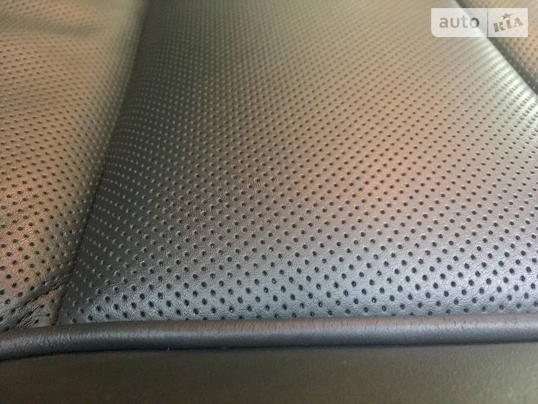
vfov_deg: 48.2
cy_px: 202
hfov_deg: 61.7
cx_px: 269
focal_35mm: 29
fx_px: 451
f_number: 2.2
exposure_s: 1/4
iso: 200
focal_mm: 4.2
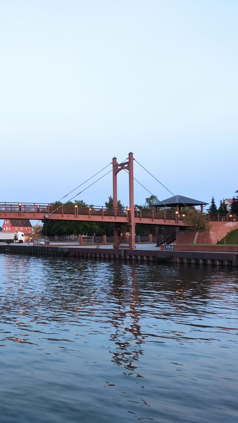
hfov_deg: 28.5
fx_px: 426
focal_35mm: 38
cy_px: 211
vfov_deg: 52.8
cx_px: -19
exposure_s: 1/50
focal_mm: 4.77
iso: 344
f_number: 1.75
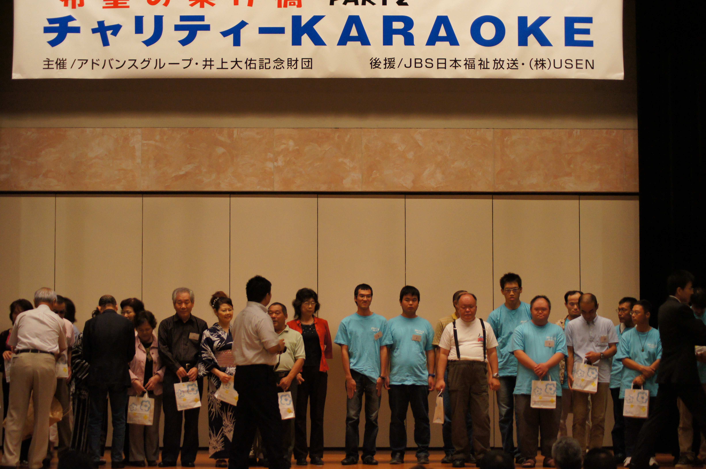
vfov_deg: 16.5
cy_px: 234
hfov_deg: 24.6
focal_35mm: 82
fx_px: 1616
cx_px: 353
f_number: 4
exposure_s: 1/100
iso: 1600
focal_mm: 55
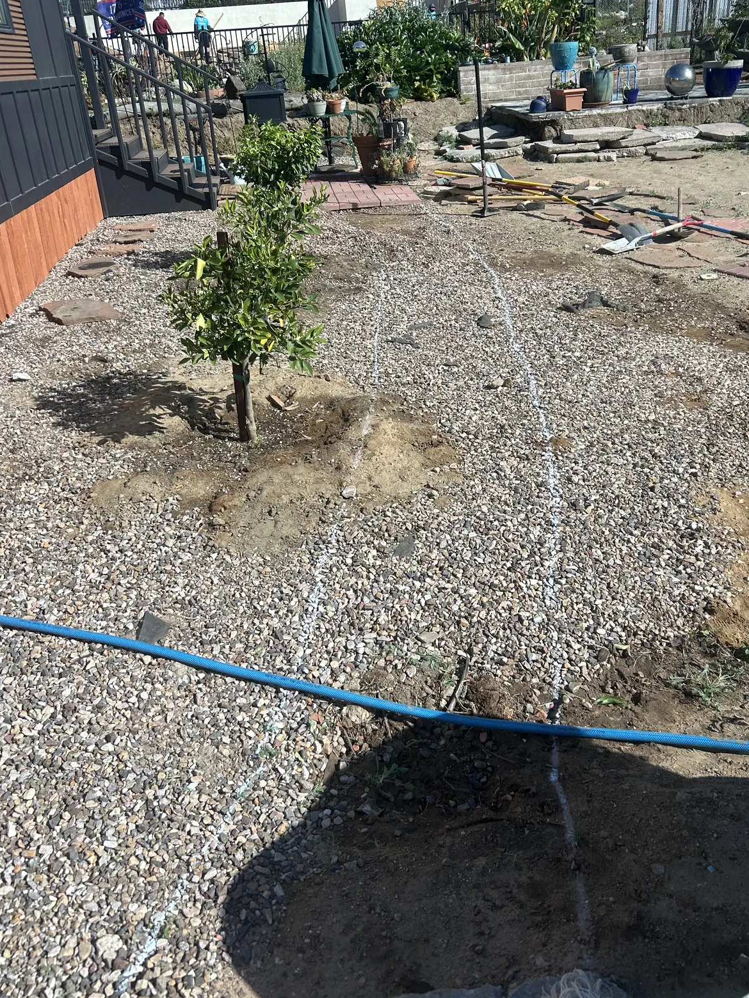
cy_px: 447
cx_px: 417
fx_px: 923
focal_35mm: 32
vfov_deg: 56.7
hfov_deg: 44.1
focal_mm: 5.7
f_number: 1.5
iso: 50
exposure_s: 1/4115
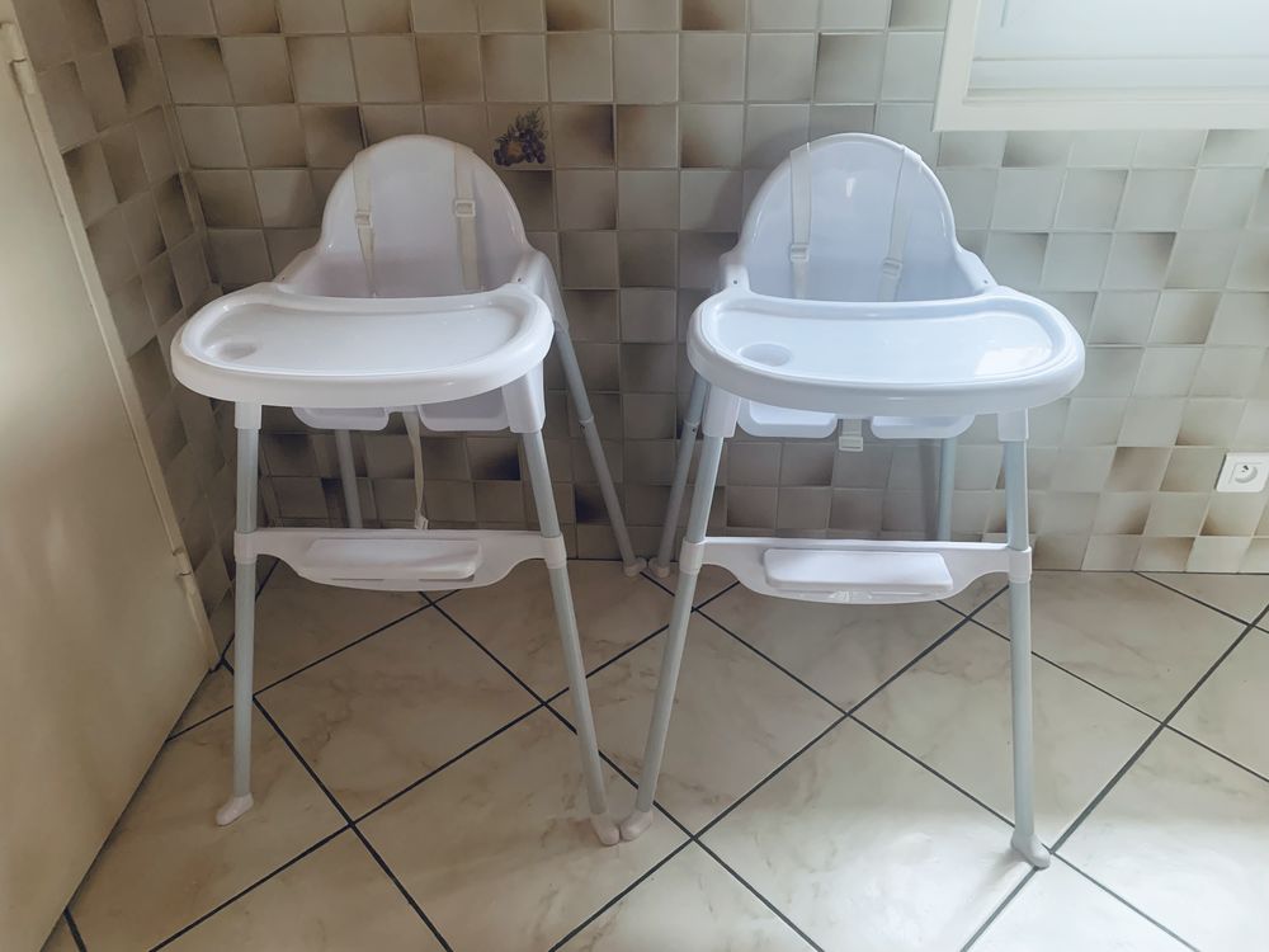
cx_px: 634
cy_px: 476
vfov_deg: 53.1
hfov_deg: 67.3
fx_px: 953
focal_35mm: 26
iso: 400
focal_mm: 4.25
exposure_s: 1/54
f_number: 1.8
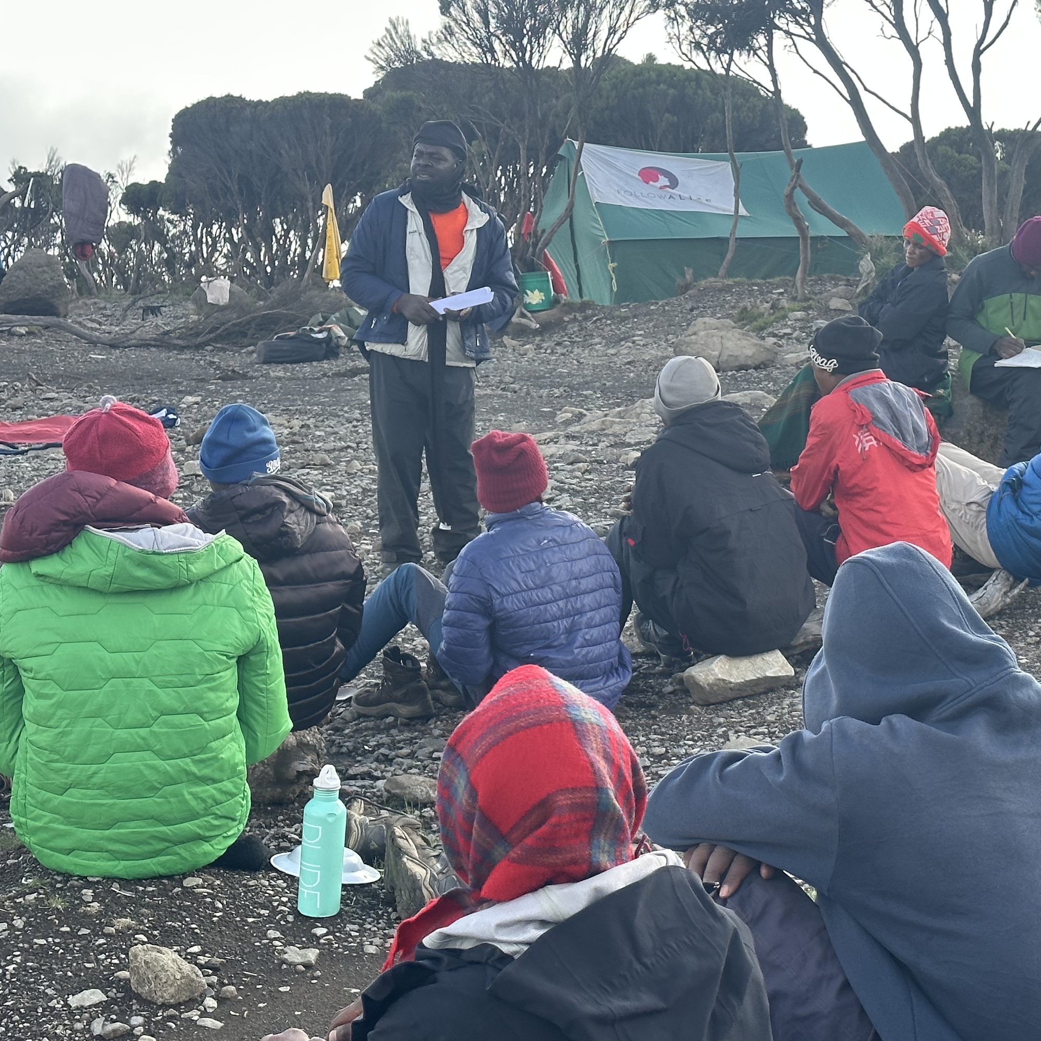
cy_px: 567
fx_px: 2484
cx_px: 639
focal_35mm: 73
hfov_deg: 23.6
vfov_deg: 23.7
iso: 64
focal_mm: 6.86
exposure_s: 1/729
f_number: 1.78
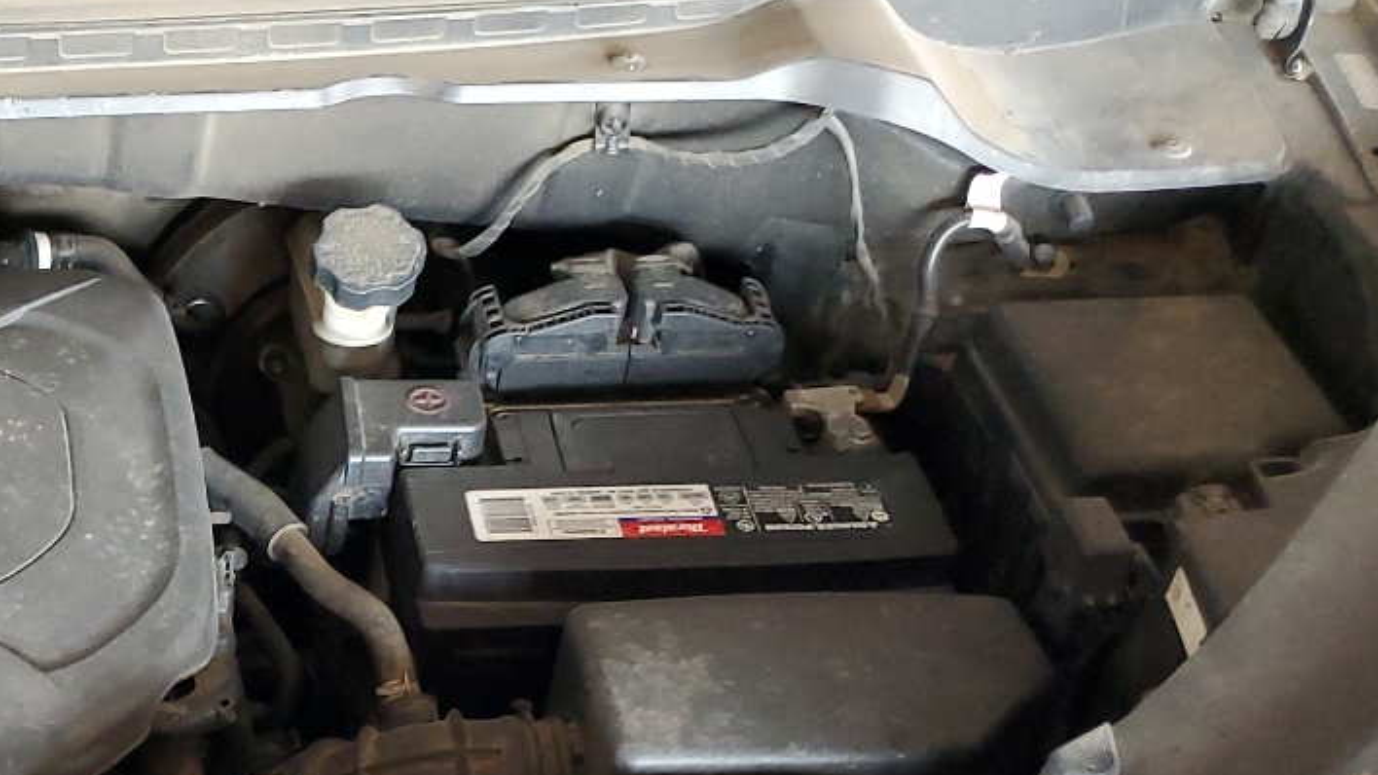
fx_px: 2338
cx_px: -70
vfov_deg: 17.6
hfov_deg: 30.1
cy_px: 1022
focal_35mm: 64
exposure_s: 1/60.2
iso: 216
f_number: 1.5
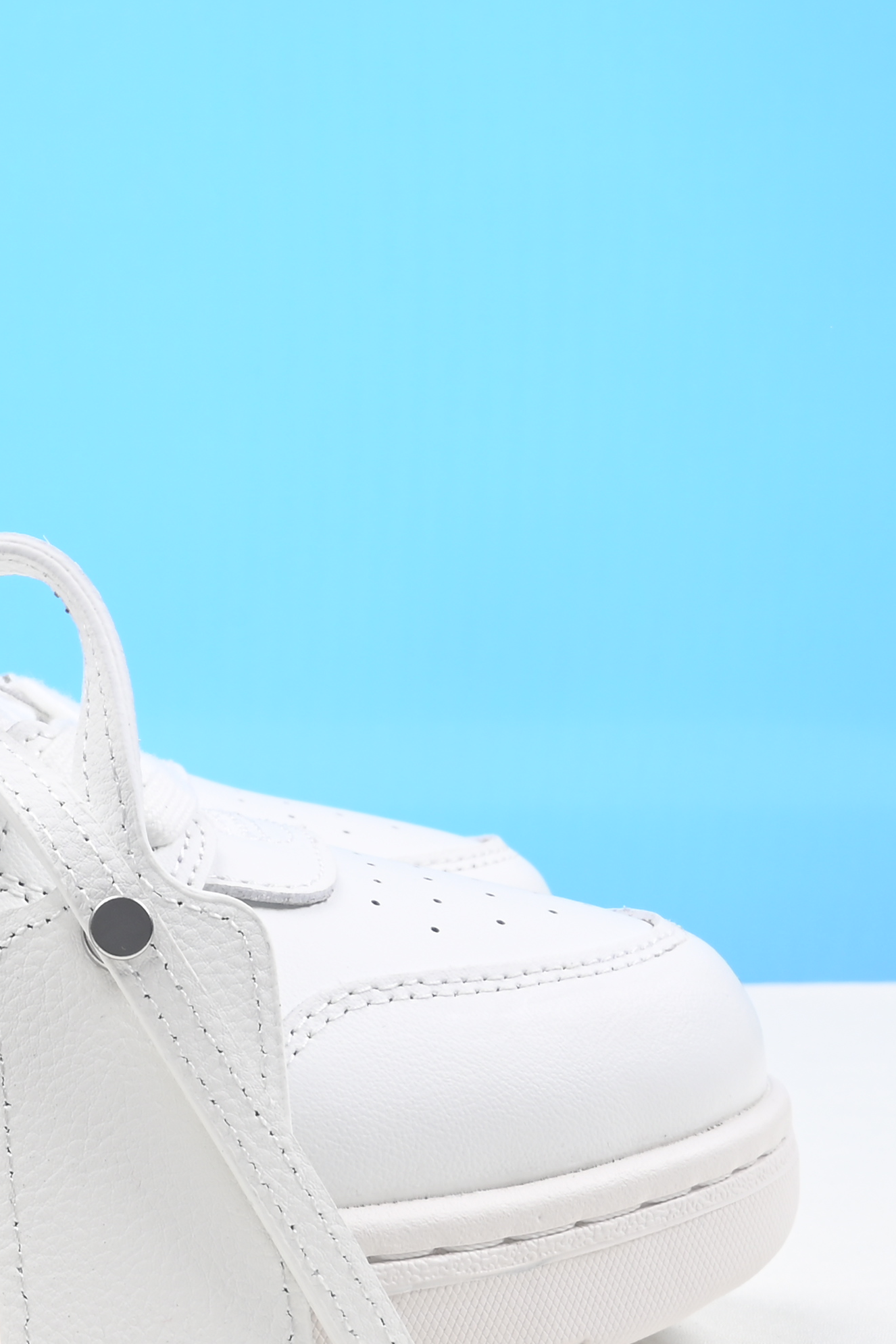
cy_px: 367
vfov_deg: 16.9
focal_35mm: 121
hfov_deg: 11.0
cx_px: -389
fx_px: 4519
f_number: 16
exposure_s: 1/2
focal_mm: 40
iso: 100
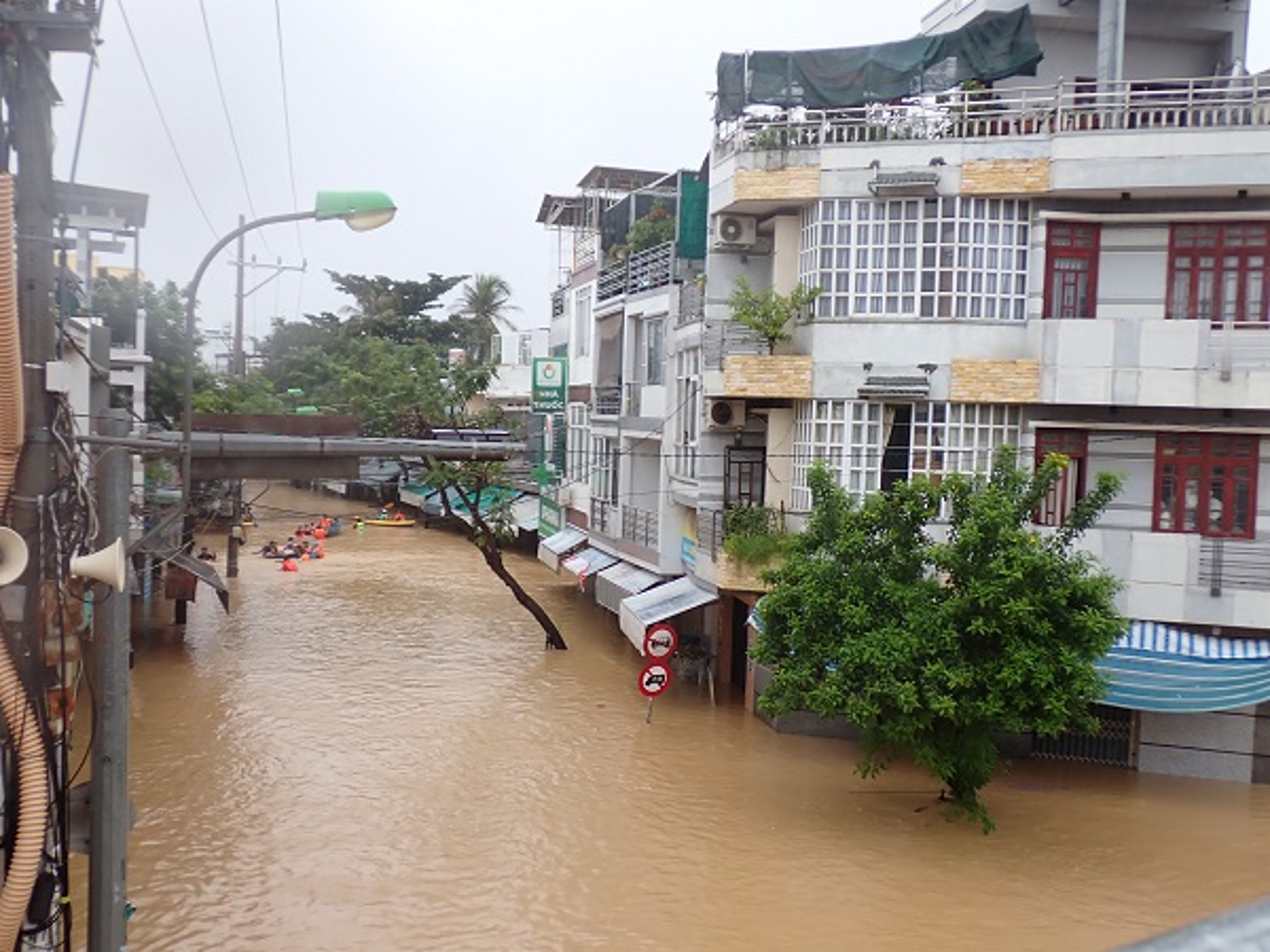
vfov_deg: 39.7
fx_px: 1321
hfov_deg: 51.4
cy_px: 476
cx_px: 635
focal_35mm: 36
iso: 100
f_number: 2.5
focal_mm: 6.37
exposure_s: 1/80
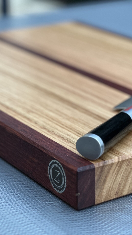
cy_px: 117
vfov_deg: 19.1
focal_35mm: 112
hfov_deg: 10.8
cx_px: 92
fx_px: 697
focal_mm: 9
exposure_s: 1/121
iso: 200
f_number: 2.8
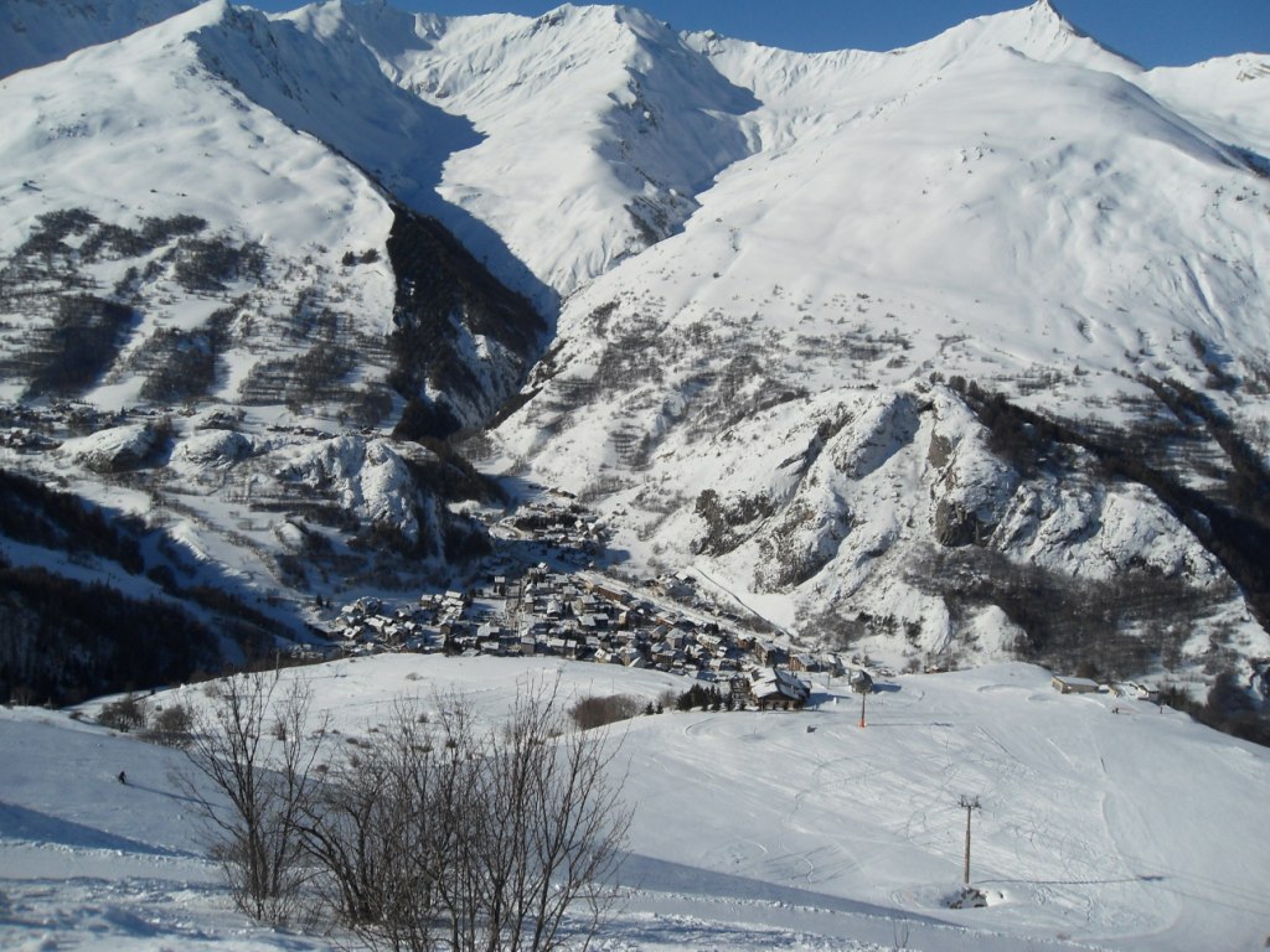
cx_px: 635
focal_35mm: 35
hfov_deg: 52.6
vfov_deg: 40.7
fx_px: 1284
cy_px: 476
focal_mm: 6.3
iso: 80
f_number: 8.2
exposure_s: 1/500
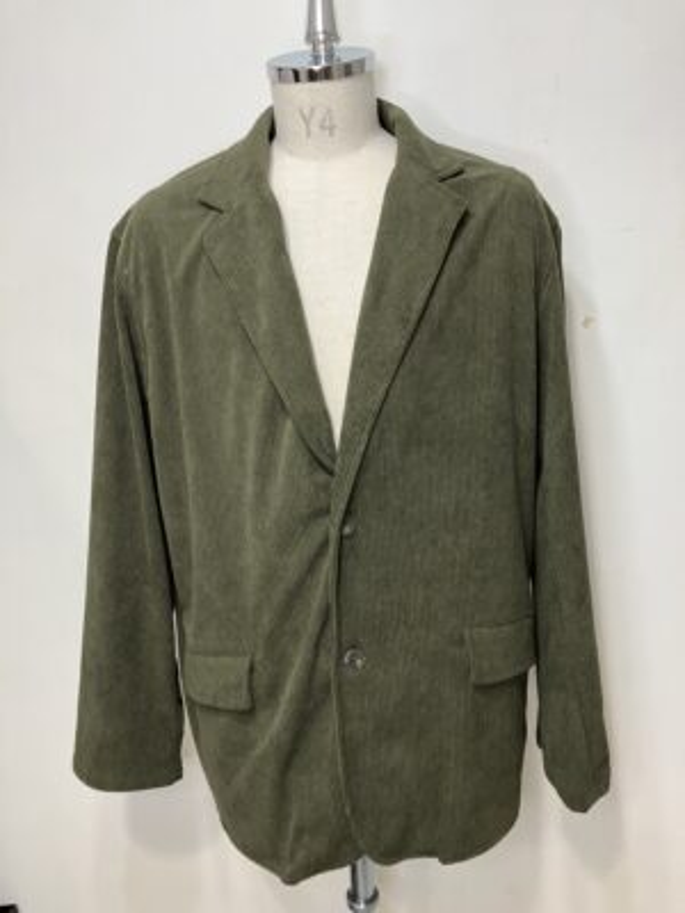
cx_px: 342
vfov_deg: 63.4
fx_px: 739
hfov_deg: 49.7
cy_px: 456
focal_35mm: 28
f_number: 1.8
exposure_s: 1/50
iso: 100
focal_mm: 3.99
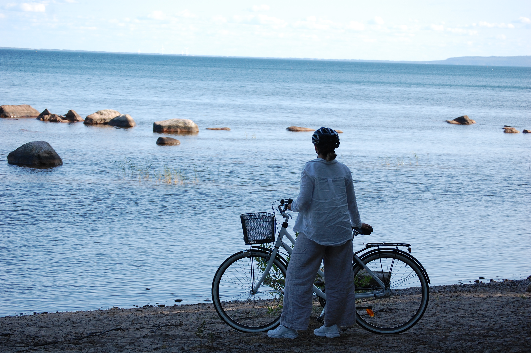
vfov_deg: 13.8
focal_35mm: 99
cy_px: 176
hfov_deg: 20.6
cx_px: 266
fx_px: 1459
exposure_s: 1/500
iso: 280
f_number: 5.6
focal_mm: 66
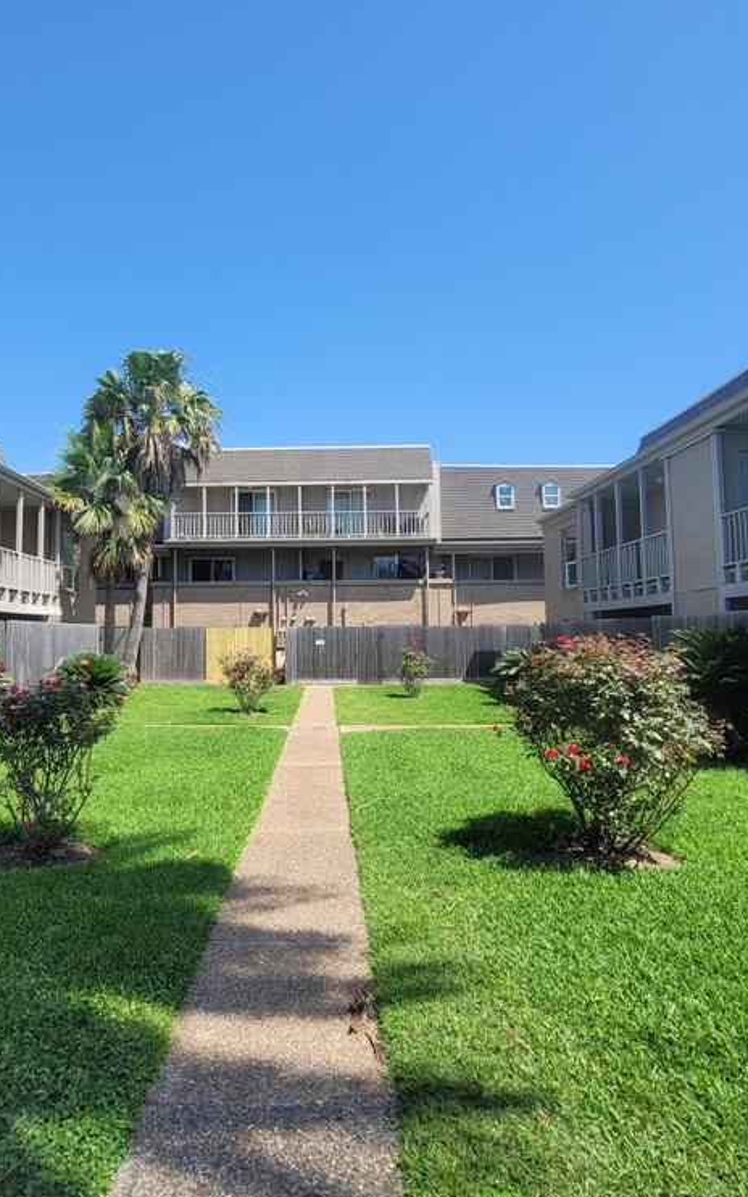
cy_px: 590
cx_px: 300
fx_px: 620
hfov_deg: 61.7
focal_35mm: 19
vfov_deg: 88.0
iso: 64
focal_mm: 2.2
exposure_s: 1/1238
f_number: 2.2
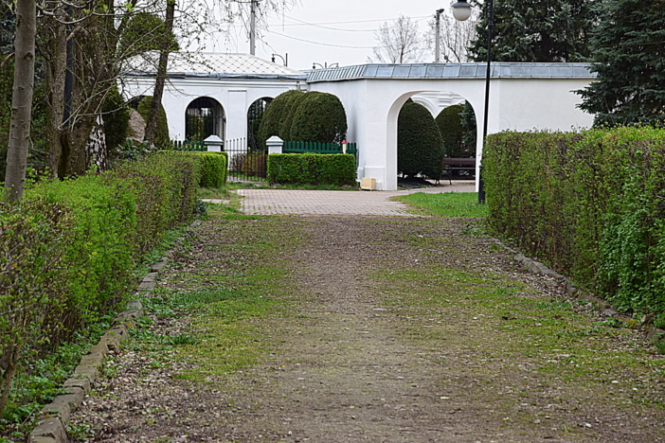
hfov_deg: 11.4
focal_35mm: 180
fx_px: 3317
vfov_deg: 7.6
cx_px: 330
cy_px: 192
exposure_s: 1/160
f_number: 9
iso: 400
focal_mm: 105
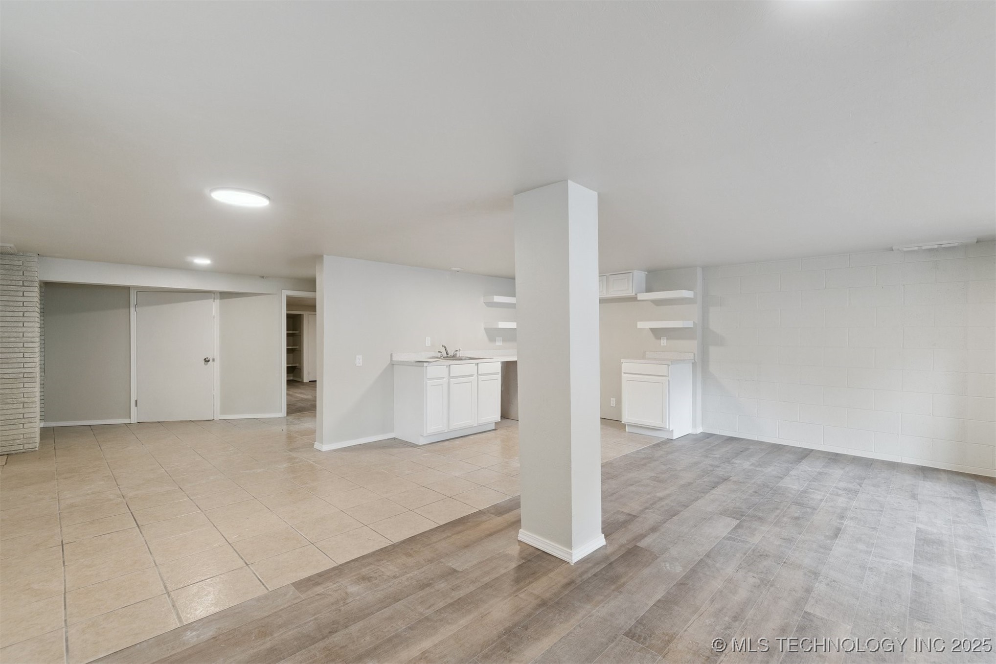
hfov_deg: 100.4
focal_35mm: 15
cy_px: 332
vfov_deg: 77.3
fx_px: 415
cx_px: 498
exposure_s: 1/25
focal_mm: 10
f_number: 6.3
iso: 200
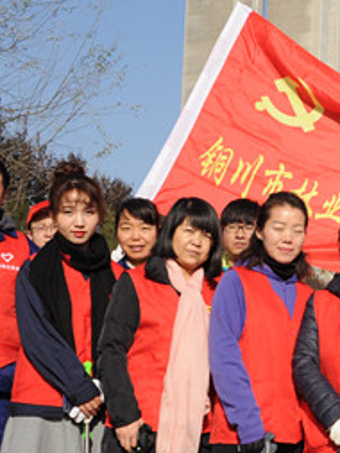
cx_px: 519
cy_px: 295
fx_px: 1073
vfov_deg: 23.7
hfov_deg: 16.3
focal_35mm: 82
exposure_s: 1/800
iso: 200
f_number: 6.3
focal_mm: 18
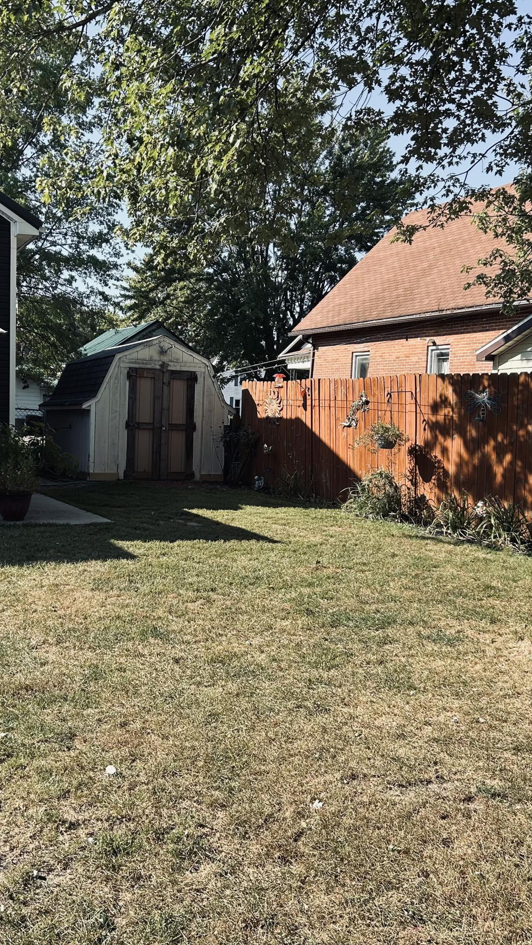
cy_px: 470
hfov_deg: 30.9
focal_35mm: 38
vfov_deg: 52.8
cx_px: 171
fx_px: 953
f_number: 1.5
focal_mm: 5.7
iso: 50
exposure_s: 1/1412
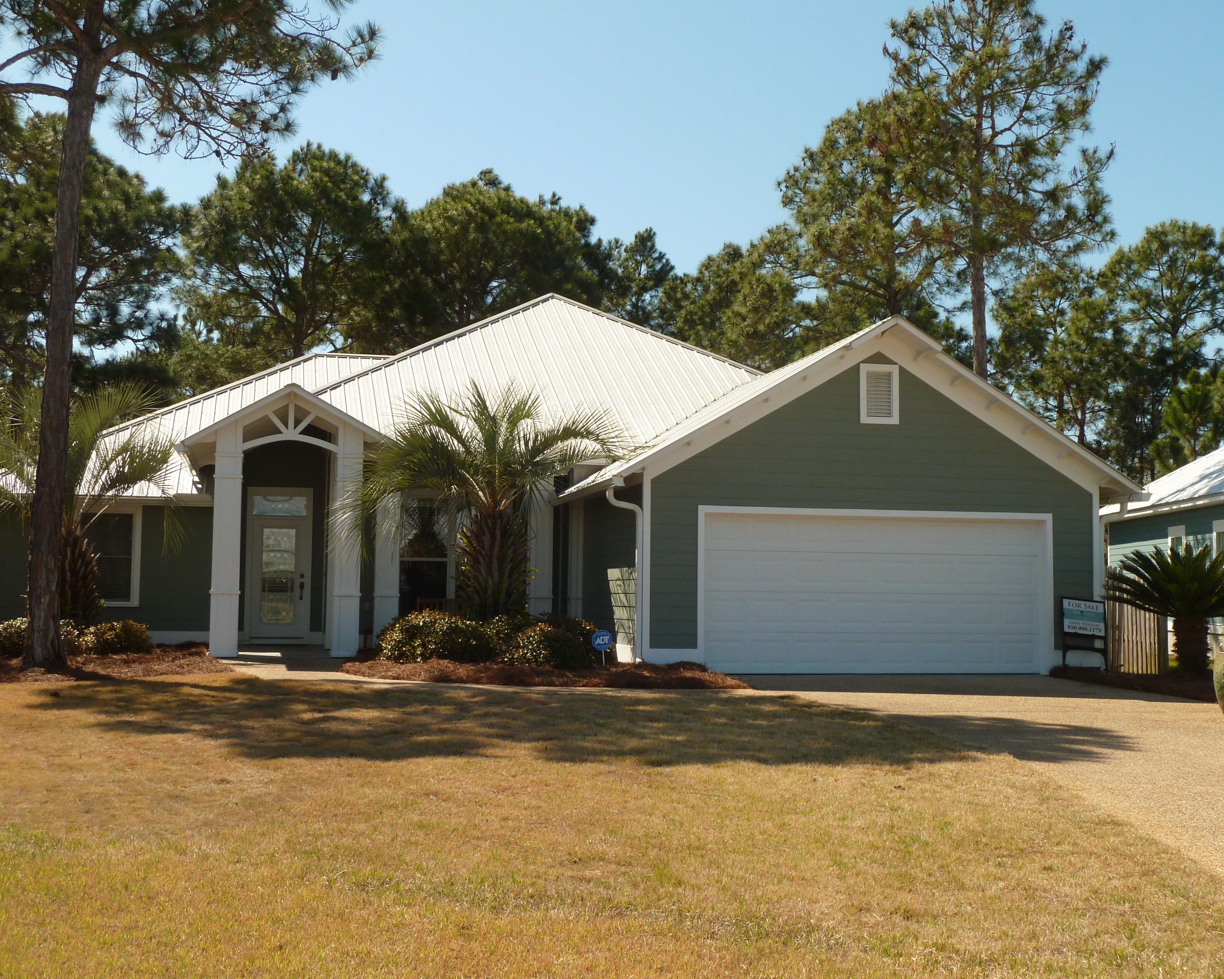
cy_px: 490
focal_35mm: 42
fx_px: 1521
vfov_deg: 35.7
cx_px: 608
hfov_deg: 43.8
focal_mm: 6.5
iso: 80
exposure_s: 1/400
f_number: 4.5
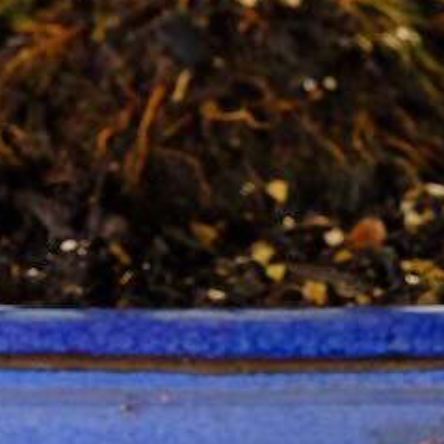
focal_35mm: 547
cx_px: 141
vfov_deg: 3.2
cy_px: -489
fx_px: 7938
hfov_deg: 3.2
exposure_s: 1/40
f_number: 7.1
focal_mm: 80
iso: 2000
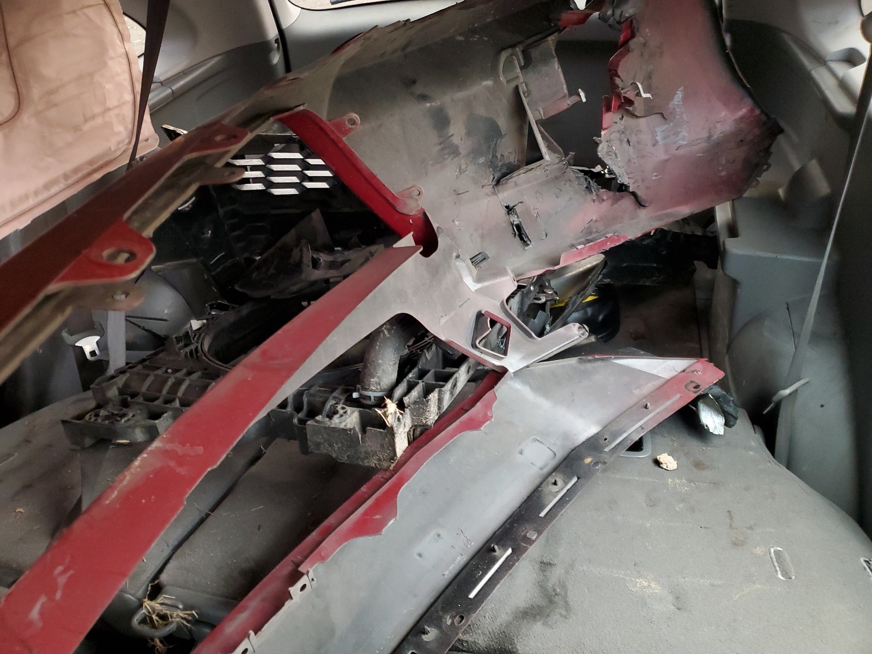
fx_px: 655
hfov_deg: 67.3
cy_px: 327
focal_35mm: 26
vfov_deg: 53.1
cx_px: 436
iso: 303
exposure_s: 1/17
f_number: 1.5
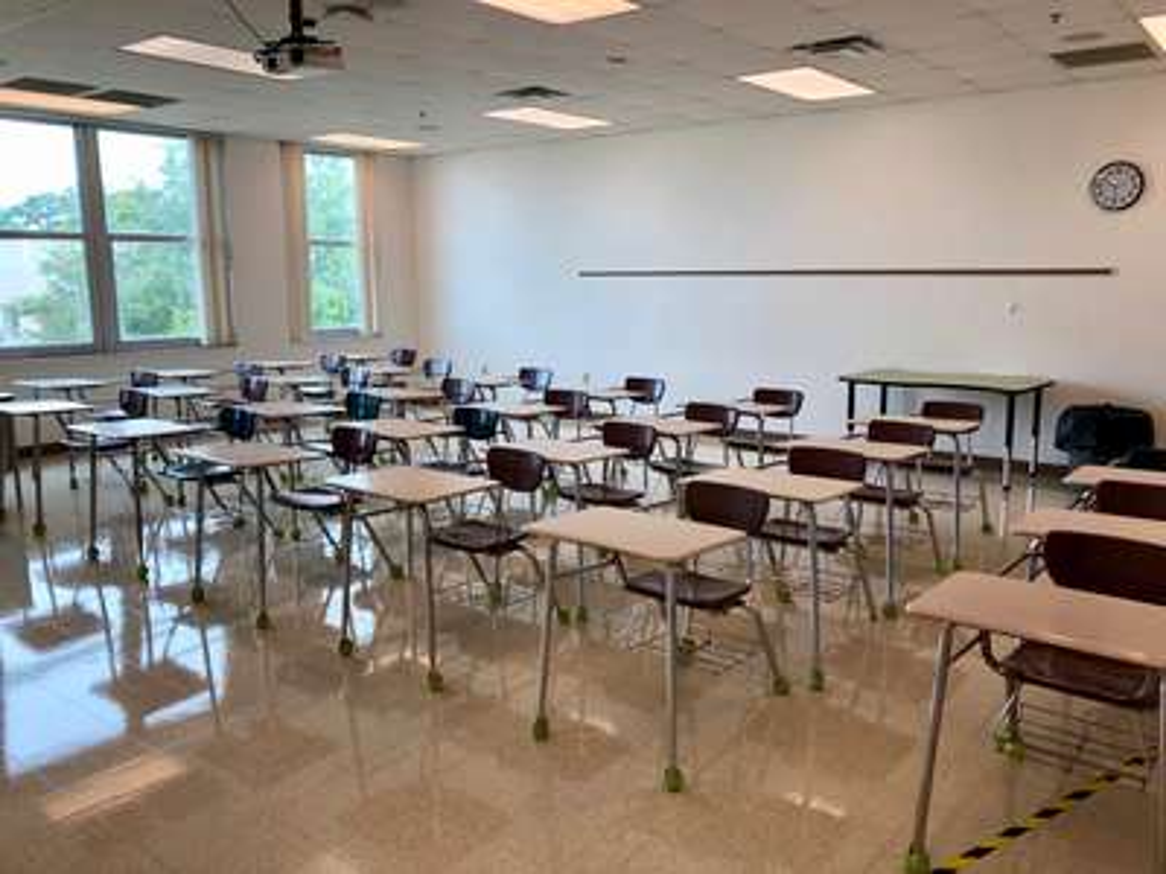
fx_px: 943
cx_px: 583
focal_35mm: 28
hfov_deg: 63.4
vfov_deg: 49.7
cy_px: 437
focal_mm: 4
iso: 40
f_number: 1.8
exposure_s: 1/120
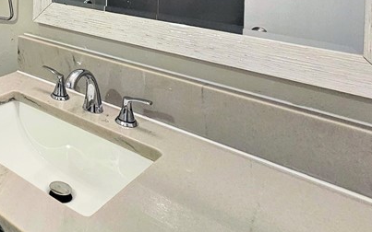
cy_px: -69
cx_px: -50
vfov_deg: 29.3
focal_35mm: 35
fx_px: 355
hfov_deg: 41.9
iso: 160
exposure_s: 1/60
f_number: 2.2
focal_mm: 2.2
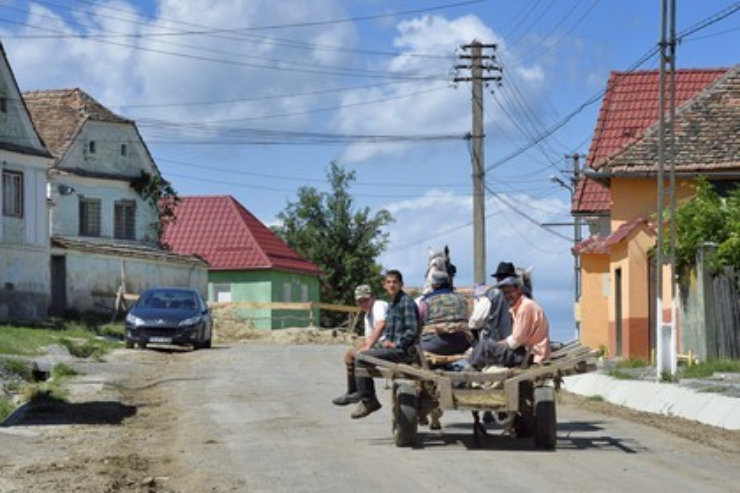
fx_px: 3083
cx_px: 370
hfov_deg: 13.7
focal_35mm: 150
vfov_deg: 9.1
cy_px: 246
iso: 400
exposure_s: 1/400
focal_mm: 150
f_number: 20
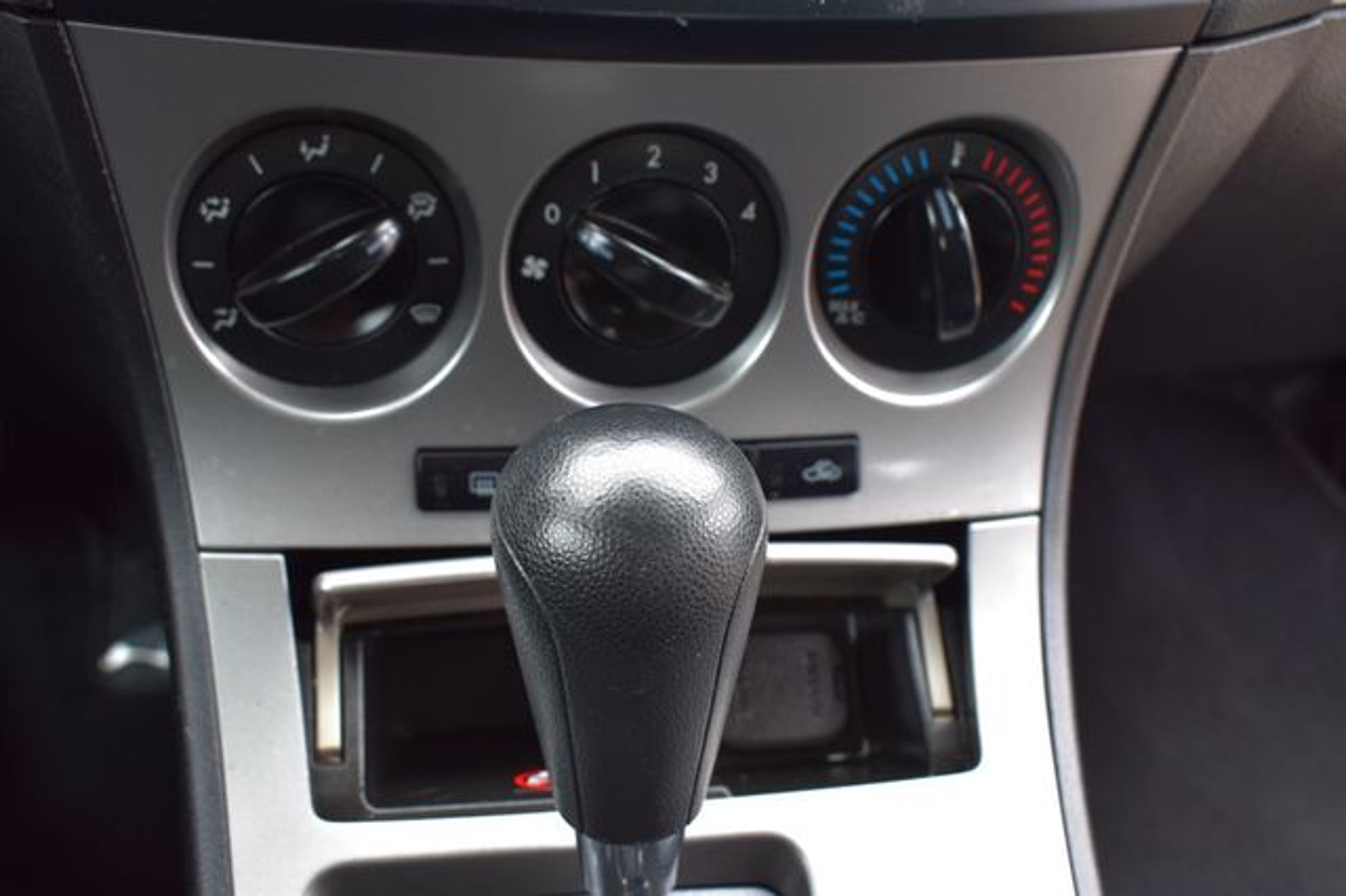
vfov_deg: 35.5
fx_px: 1401
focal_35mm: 38
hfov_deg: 51.3
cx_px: 673
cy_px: 448
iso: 400
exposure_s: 1/25
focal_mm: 25
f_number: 7.1
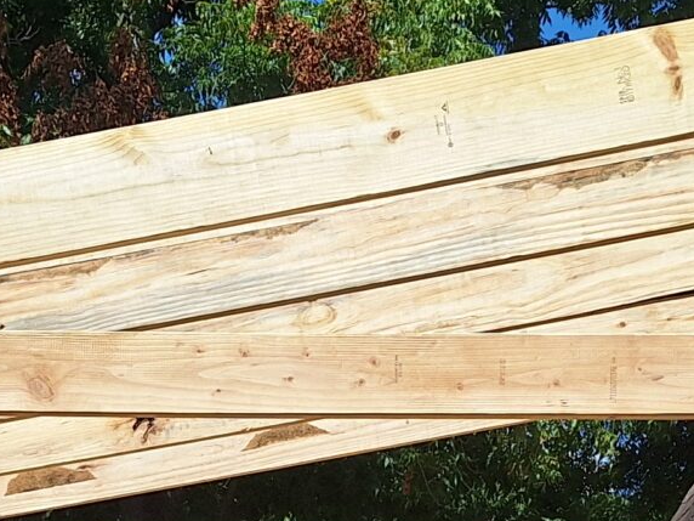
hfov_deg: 19.1
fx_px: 2065
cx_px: 376
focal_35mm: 103
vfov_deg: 13.1
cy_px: 902
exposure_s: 1/3636
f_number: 1.8
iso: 40
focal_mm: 5.54
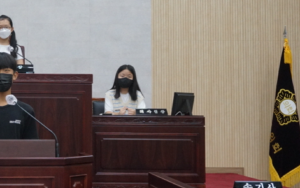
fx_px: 663
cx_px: -4
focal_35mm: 81
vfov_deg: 16.1
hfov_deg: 24.3
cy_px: 74
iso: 1250
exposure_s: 1/160
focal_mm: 25
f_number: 4.5
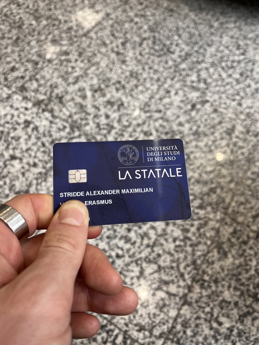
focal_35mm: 26
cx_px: 130
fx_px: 259
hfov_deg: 53.1
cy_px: 172
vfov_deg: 67.3
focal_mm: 5.1
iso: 64
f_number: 1.6
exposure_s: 1/122
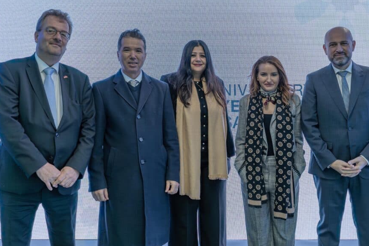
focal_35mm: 39
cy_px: 121
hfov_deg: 49.5
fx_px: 400
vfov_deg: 34.2
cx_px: 192
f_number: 4.5
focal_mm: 33
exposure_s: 1/100
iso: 320
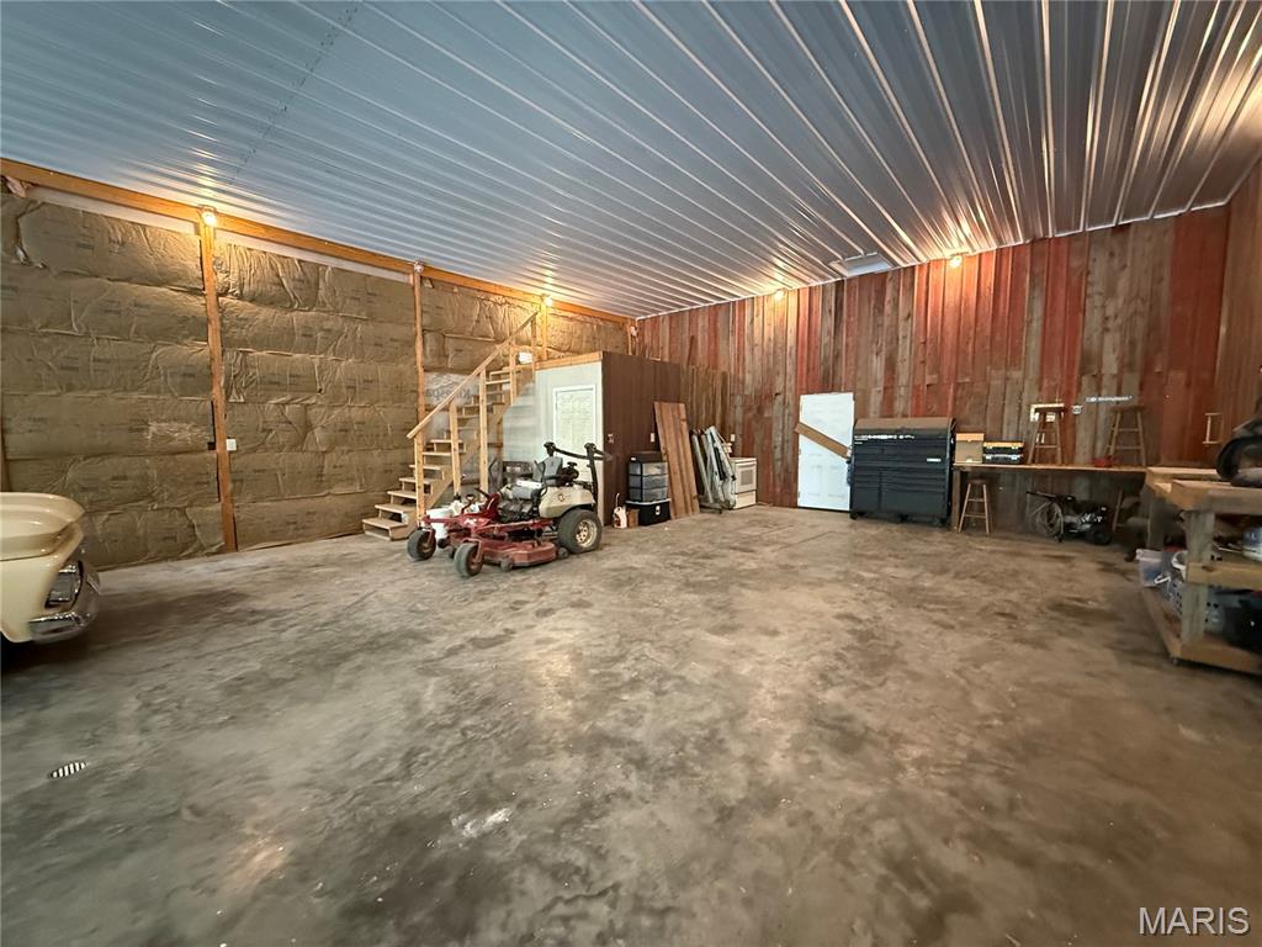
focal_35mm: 14
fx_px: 510
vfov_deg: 85.7
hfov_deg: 102.1
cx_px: 631
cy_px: 474
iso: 1000
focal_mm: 2.22
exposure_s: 1/40
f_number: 2.2
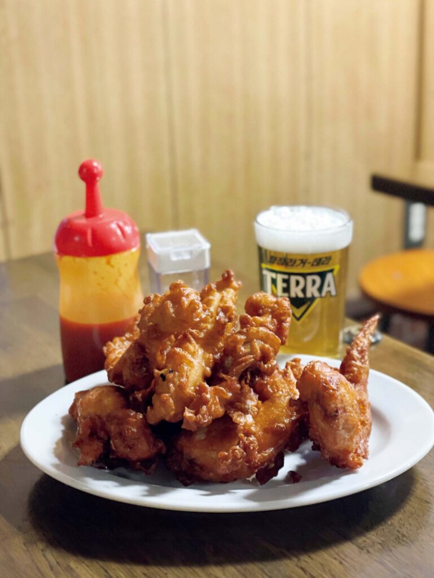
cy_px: 289
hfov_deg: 28.1
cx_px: 217
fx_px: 869
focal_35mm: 52
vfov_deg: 36.8
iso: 500
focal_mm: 6
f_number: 2
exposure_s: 1/15
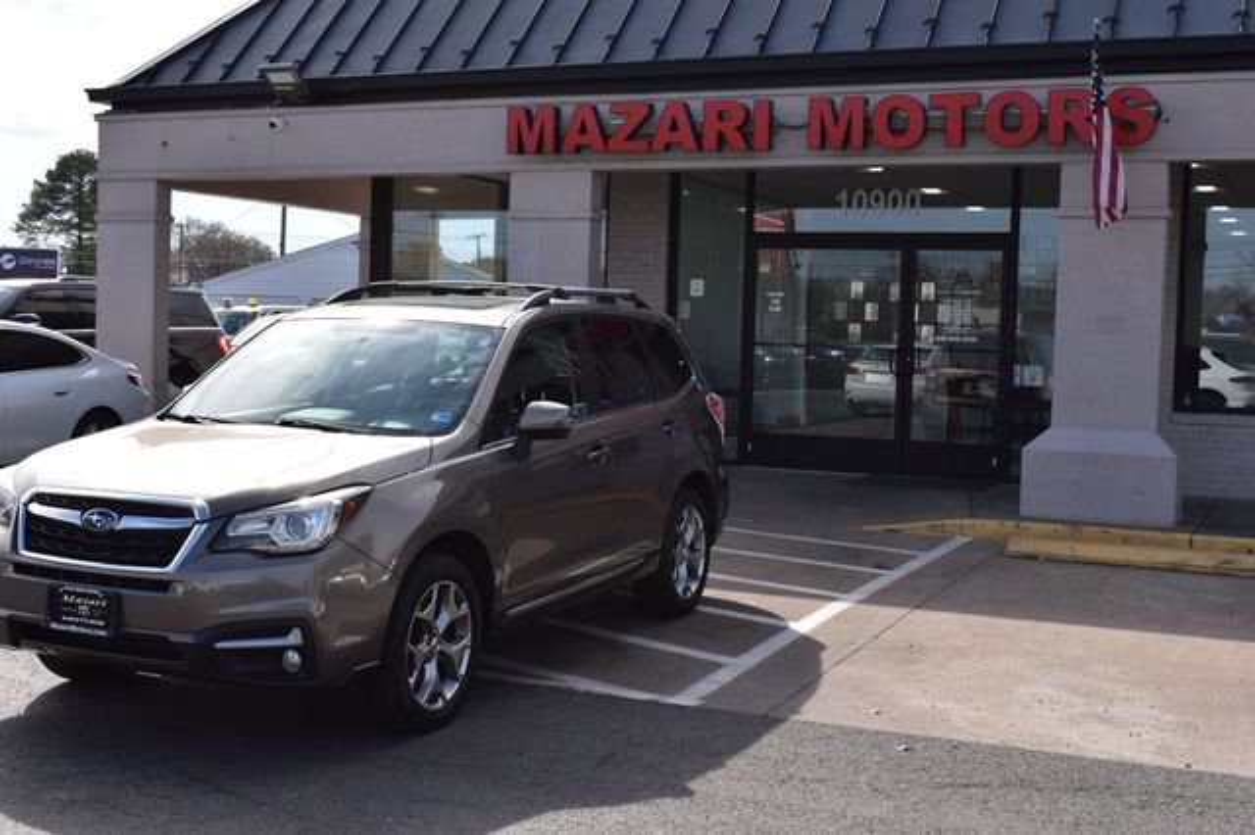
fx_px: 1568
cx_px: 628
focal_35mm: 45
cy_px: 418
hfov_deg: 43.6
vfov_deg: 29.8
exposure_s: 1/500
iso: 400
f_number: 11
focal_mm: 30
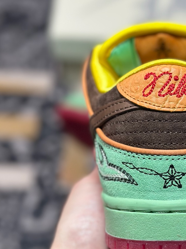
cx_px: 166
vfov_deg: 19.6
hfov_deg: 14.6
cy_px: 140
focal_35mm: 100
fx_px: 717
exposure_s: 1/467
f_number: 1.78
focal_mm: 6.86
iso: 80
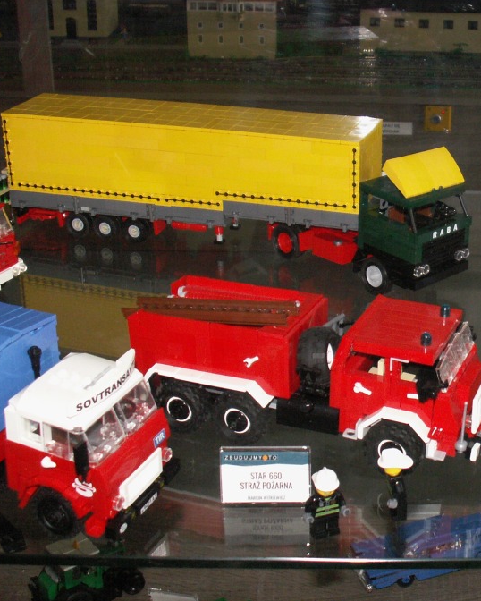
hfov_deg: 24.3
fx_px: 1085
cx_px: 437
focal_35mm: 61
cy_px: 258
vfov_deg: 30.9
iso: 160
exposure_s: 1/125
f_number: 2.8
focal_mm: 5.86
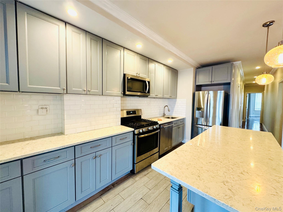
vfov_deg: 85.7
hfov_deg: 102.1
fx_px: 114
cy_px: 106
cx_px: 142
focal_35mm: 14
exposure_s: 1/60
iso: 400
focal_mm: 2.22
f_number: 2.2
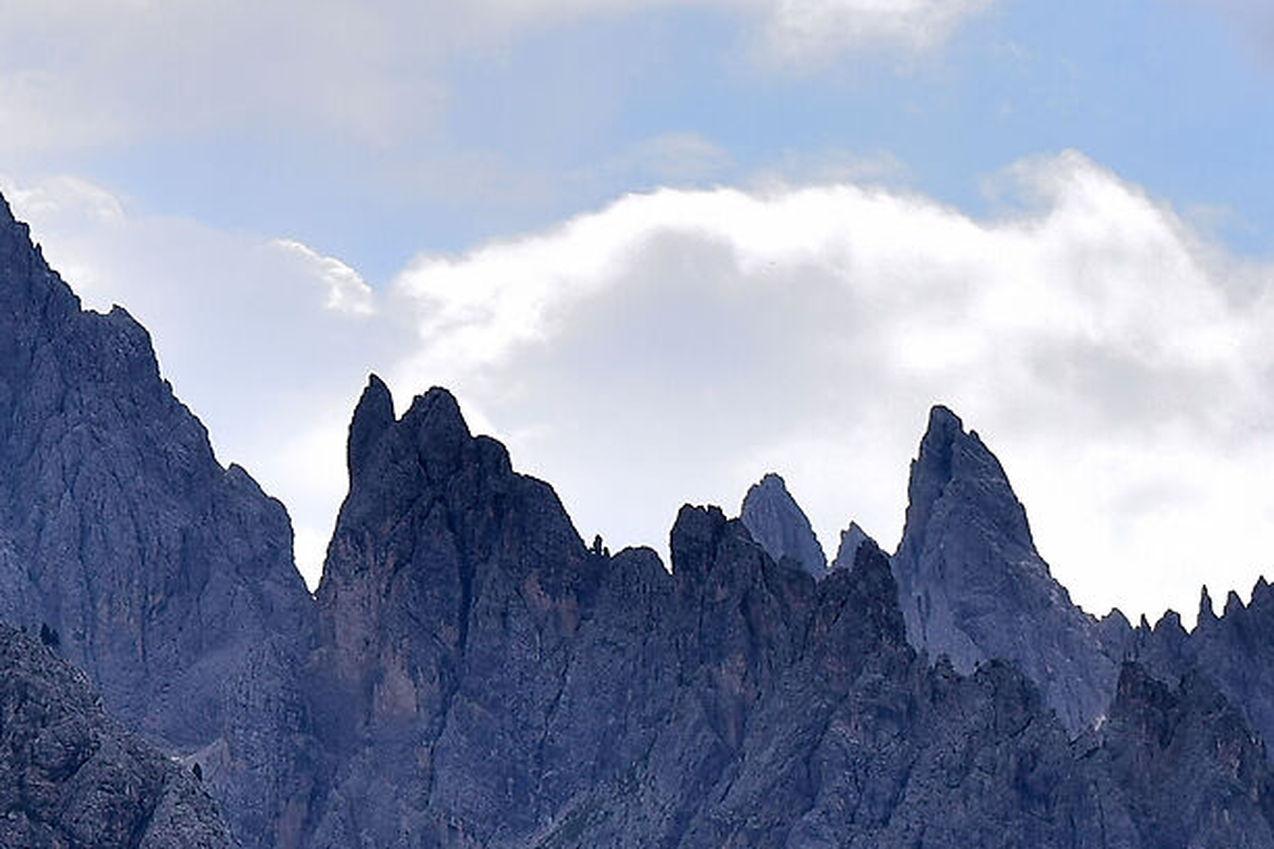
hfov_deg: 9.5
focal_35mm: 206
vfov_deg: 6.7
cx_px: -1020
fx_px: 7288
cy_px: 345
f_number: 8
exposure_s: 1/500
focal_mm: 35
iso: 100
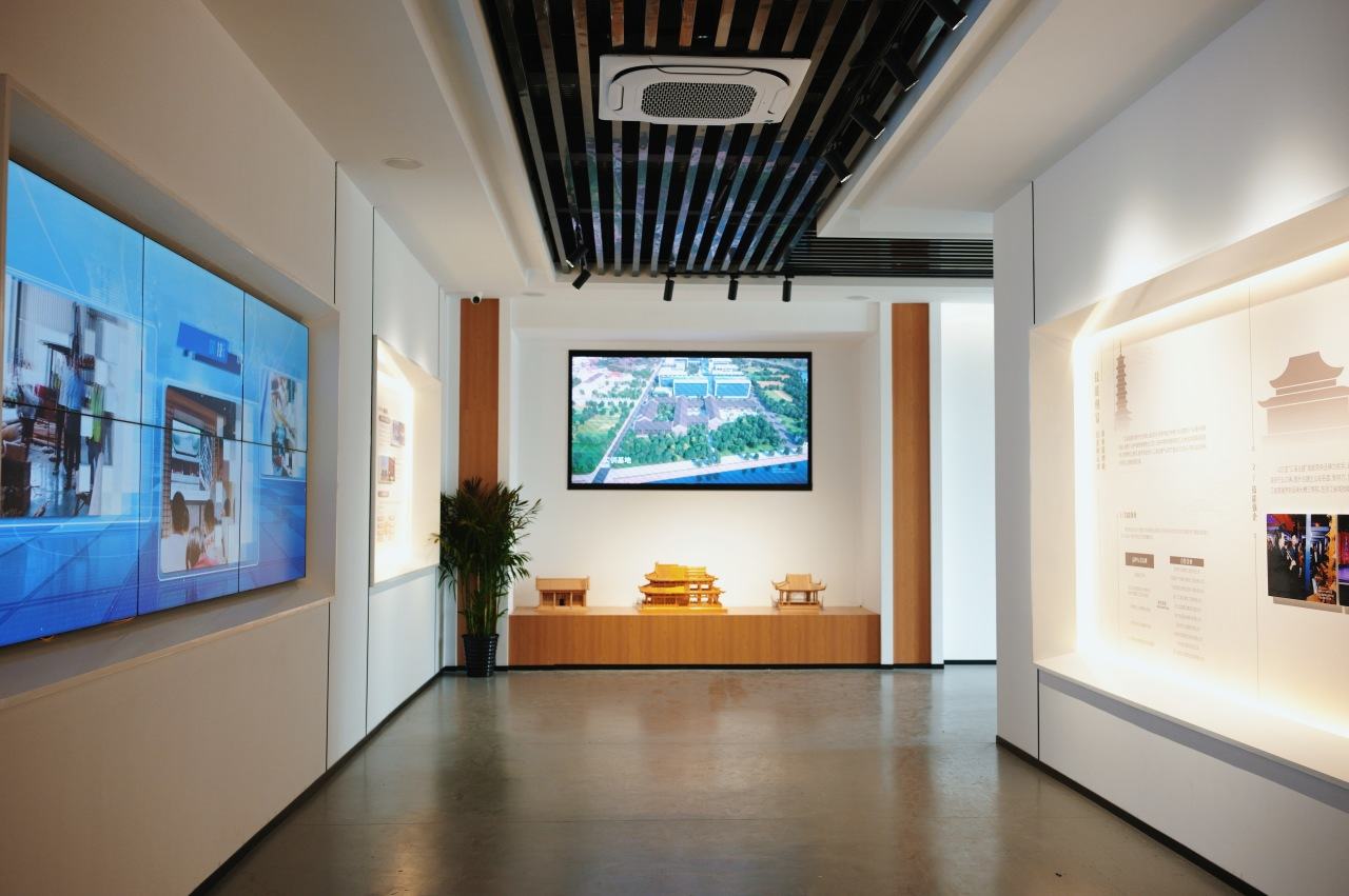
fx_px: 1310
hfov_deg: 54.5
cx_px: 674
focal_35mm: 35
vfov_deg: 37.8
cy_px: 448
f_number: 2.8
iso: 1250
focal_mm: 35
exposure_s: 1/400
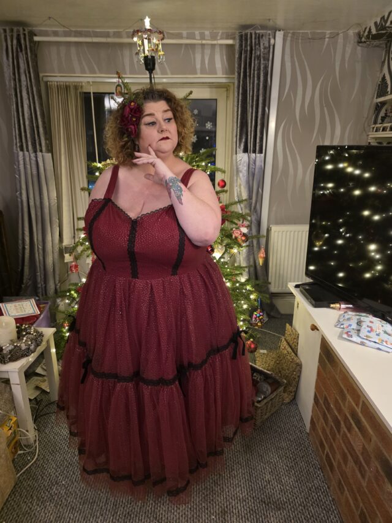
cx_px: 196
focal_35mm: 23
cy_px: 262
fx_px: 347
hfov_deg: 58.9
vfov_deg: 73.9
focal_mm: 6.3
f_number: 1.7
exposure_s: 1/31.8
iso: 800
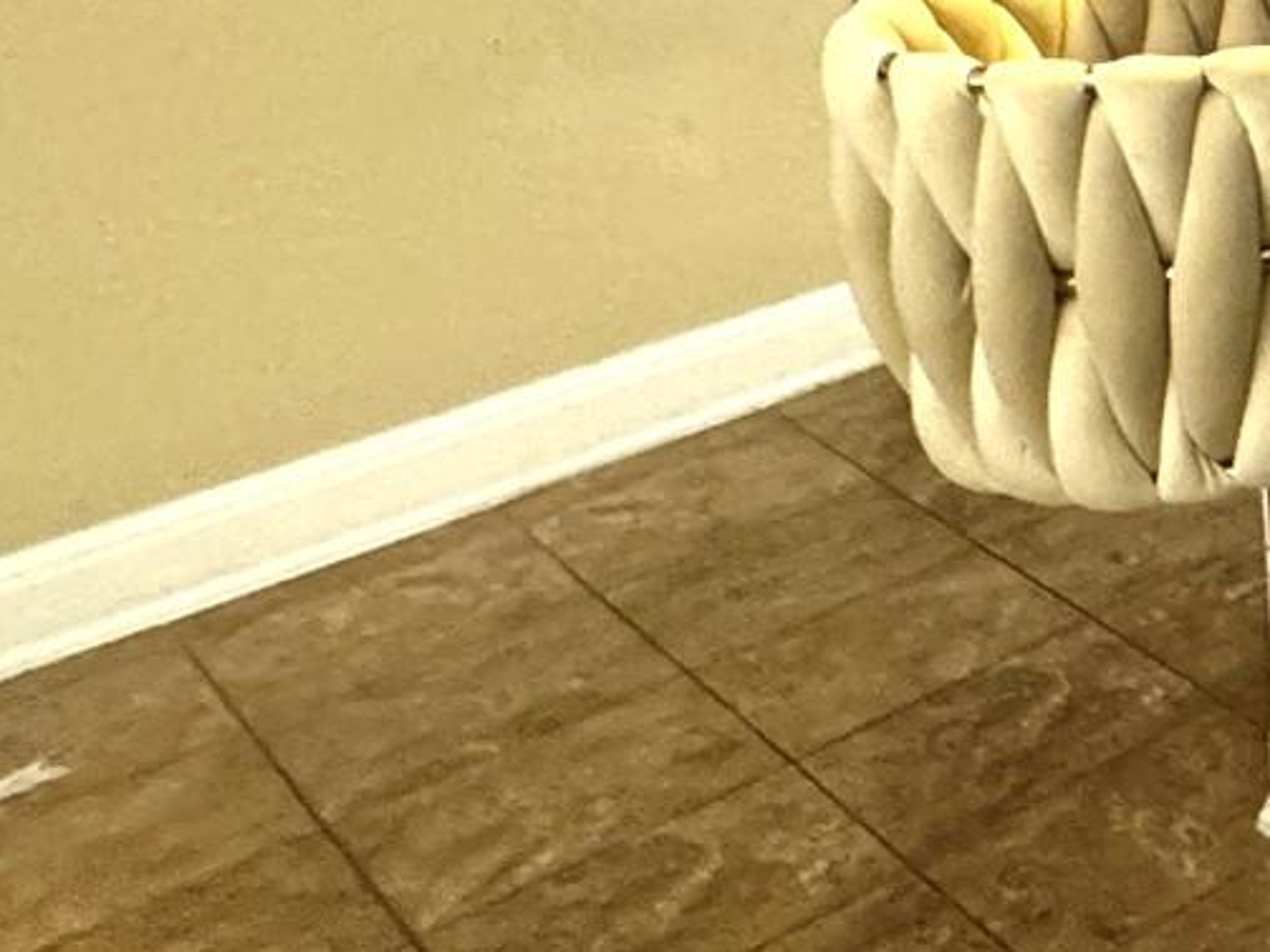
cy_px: -571
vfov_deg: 20.8
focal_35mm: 57
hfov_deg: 19.8
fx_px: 2091
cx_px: 2482
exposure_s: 1/60
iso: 640
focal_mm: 2.22
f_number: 2.2
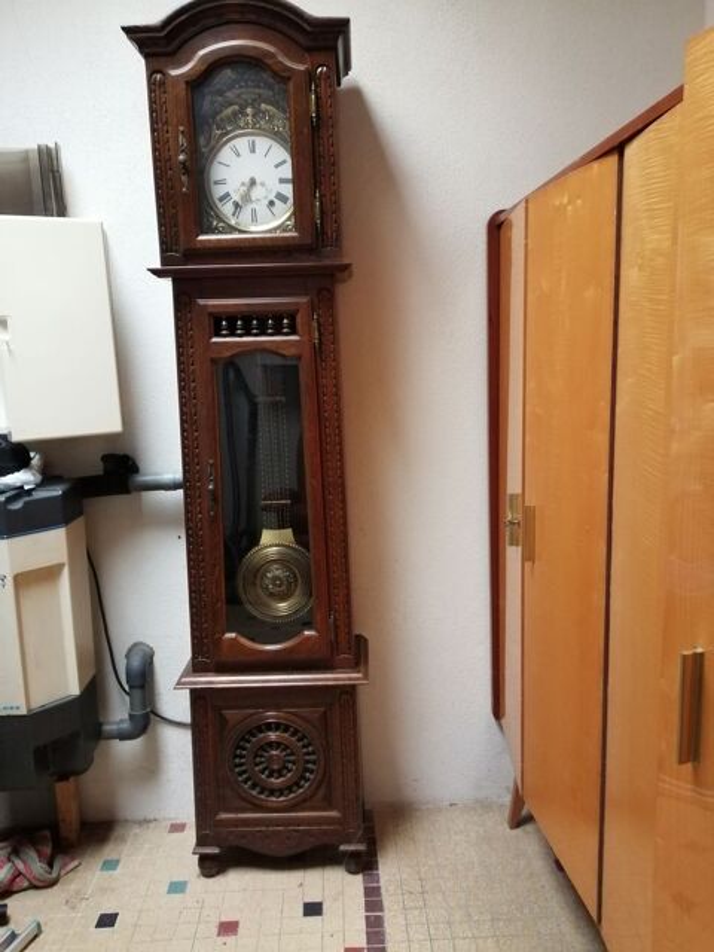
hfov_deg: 53.1
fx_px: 715
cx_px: 357
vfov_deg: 67.3
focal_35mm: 26
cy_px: 476
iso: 500
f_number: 1.8
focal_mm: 3.62
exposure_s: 1/50
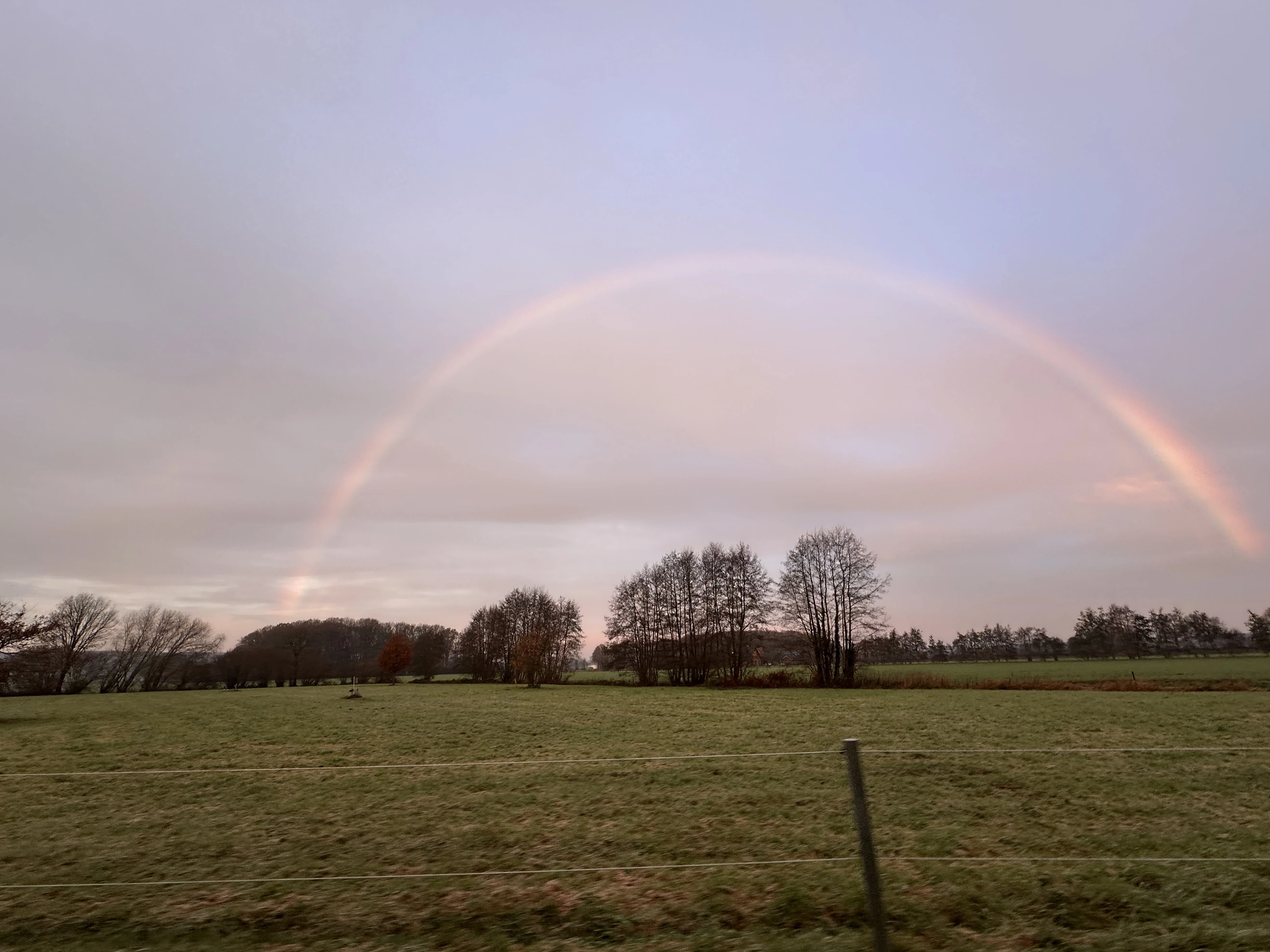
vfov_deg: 81.7
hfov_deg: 98.2
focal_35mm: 15
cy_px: 486
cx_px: 643
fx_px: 550
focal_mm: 2.22
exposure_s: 1/99
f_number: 2.2
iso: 40
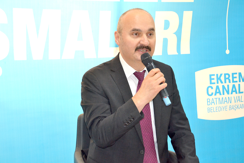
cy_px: 82
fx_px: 488
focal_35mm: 72
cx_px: 122
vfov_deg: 18.9
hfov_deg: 28.1
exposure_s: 1/60
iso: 1400
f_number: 4.8
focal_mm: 48
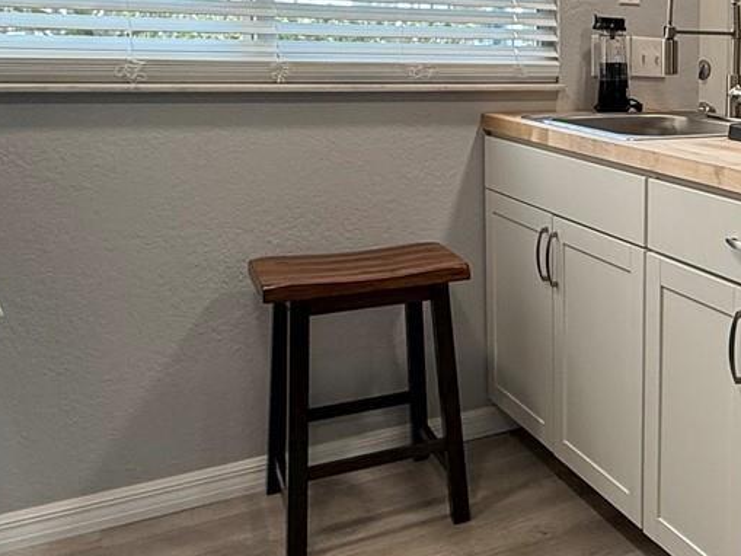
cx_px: 824
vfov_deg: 32.4
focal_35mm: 44
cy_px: 148
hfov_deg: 36.1
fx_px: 942
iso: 100
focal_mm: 2.22
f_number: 2.2
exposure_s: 1/120
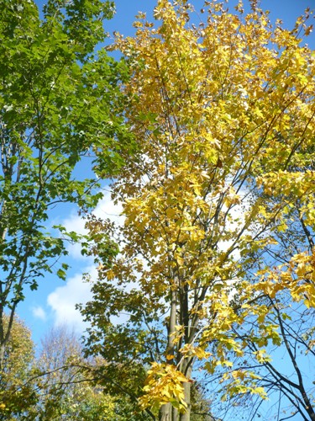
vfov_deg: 50.1
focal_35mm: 37
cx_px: 158
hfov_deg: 38.7
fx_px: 449
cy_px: 210
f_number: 2.8
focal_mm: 6.1
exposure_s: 1/640
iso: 100
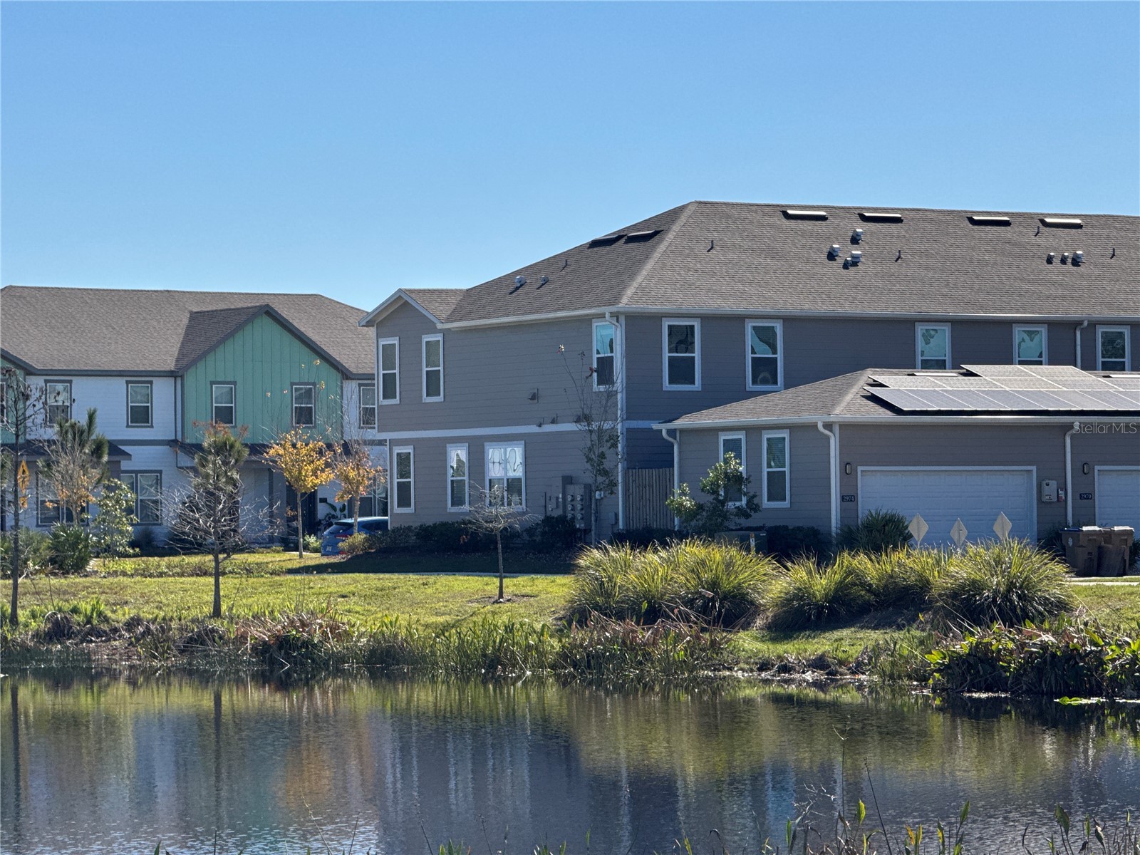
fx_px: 3952
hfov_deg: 16.4
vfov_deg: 12.3
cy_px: 428
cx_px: 570
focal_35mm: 120
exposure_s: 1/1730
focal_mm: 15.66
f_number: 2.8
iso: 50
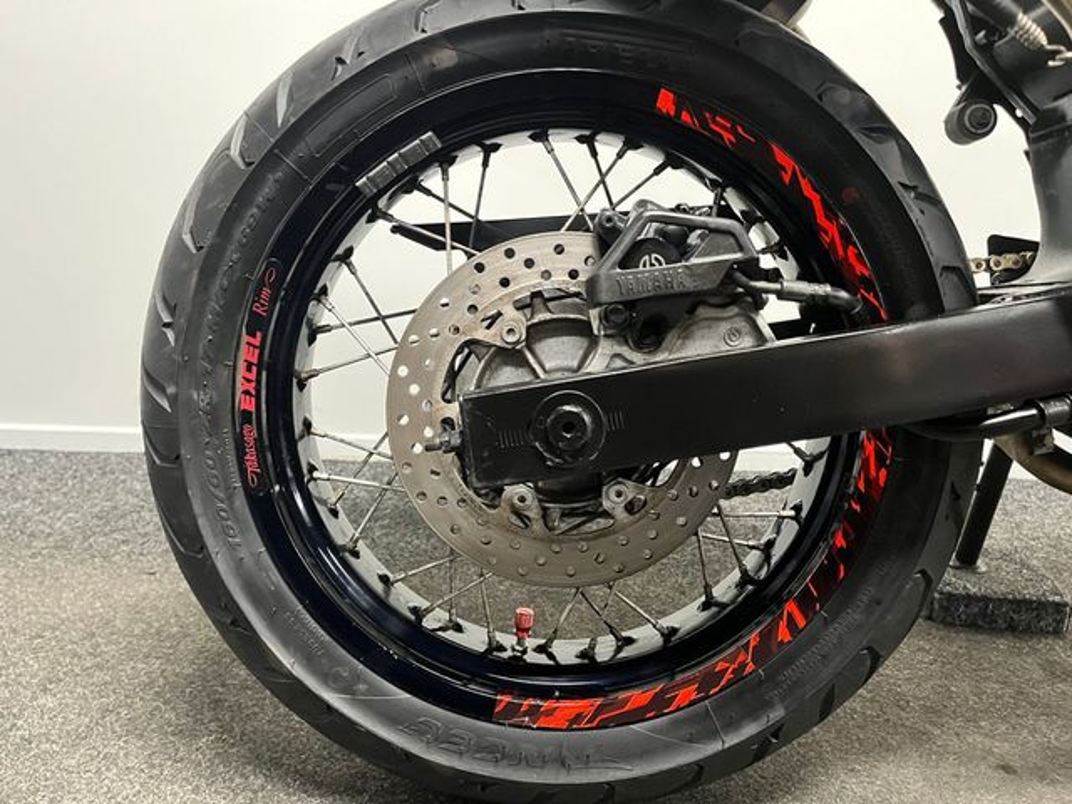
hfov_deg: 67.3
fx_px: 805
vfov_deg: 53.1
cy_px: 402
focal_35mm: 26
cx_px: 536
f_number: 1.6
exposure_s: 1/33
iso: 400
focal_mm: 5.1
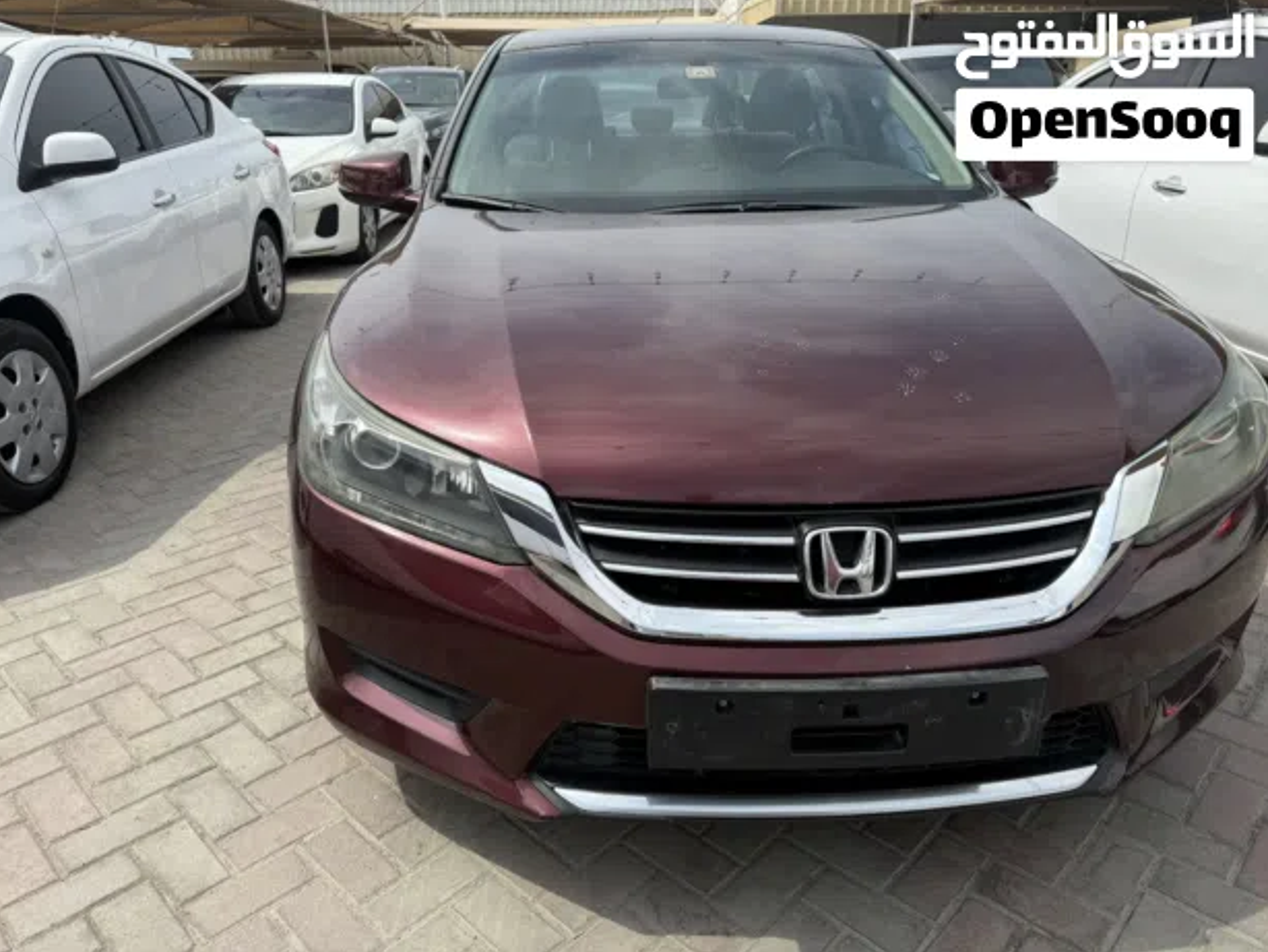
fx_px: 916
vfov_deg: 54.9
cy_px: 458
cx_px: 644
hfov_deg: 69.4
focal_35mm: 25
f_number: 1.78
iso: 80
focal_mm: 6.76
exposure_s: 1/4167
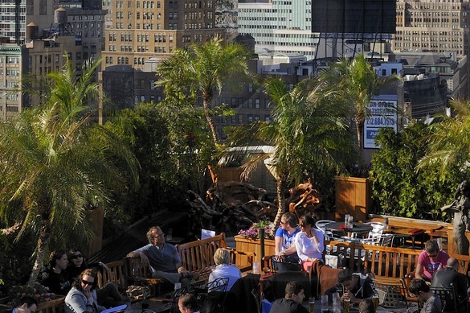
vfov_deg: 12.9
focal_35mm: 104
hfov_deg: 19.6
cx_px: 291
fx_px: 1357
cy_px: -14
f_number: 11
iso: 200
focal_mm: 38
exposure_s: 1/160
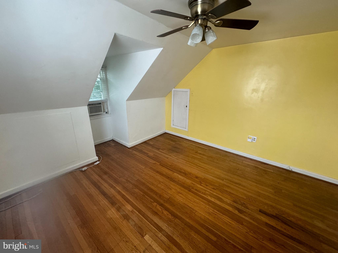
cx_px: 169
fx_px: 137
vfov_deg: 85.7
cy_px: 126
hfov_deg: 102.1
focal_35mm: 14
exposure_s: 1/120
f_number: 2.2
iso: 320
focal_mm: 2.22
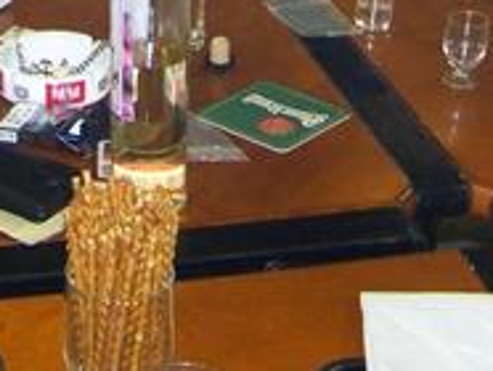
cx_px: 109
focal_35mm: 116
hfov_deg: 16.8
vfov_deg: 12.1
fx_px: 1654
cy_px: -215
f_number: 2.8
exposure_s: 1/30
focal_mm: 5.85
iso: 200
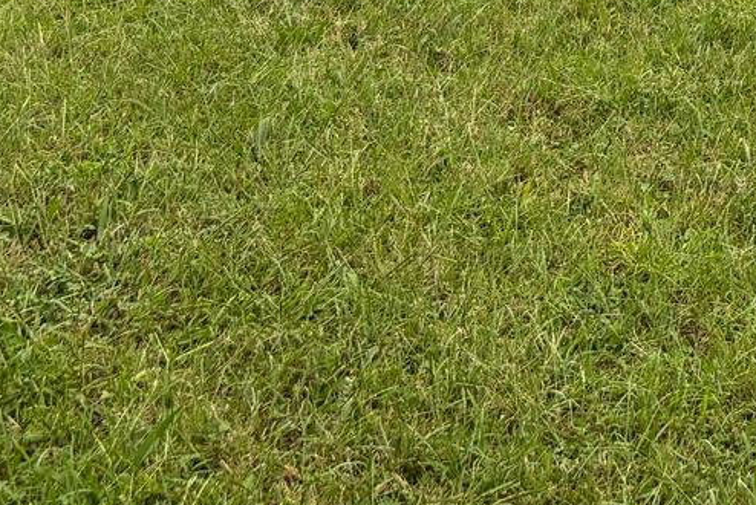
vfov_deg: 10.7
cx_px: 774
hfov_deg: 17.8
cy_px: -635
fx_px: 2353
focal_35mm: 112
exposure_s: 1/290
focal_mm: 5.96
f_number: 1.6
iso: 50
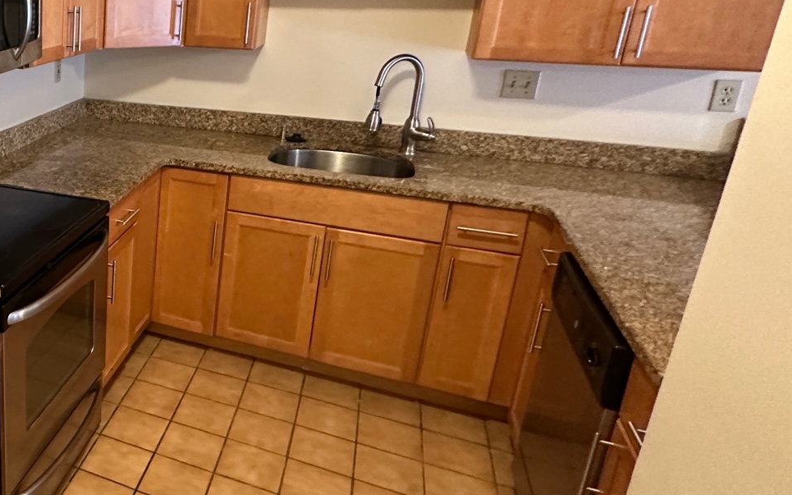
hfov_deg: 49.3
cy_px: 170
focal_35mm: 31
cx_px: -10
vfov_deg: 40.2
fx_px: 669
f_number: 2.2
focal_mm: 2.22
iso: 400
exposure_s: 1/60
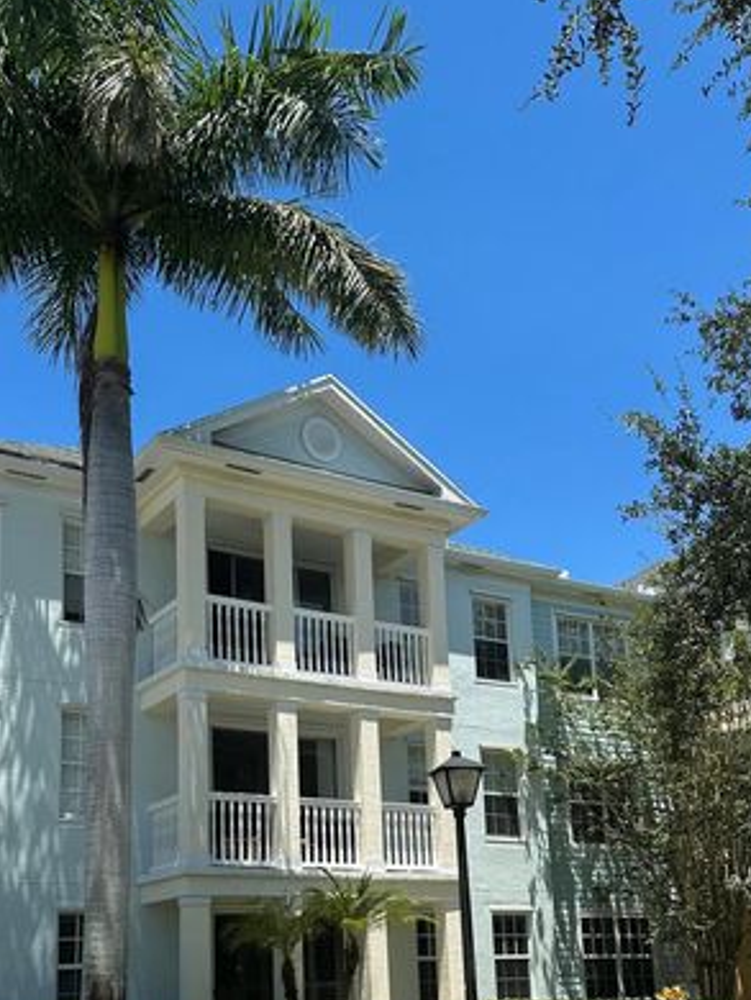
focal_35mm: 41
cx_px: 351
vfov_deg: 44.4
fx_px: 1185
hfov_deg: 35.2
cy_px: 737
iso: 80
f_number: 1.78
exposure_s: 1/4016
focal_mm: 6.86
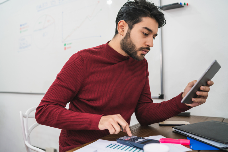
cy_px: 76
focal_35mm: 35
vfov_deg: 37.9
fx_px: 222
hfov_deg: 54.4
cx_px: 114
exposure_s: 1/60
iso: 100
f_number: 2.5
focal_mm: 35
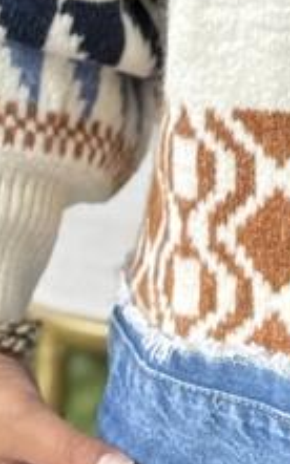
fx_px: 3885
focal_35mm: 307
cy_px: -314
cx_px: 599
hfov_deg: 4.2
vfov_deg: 6.7
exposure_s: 1/121
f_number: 1.78
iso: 50
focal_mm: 6.76
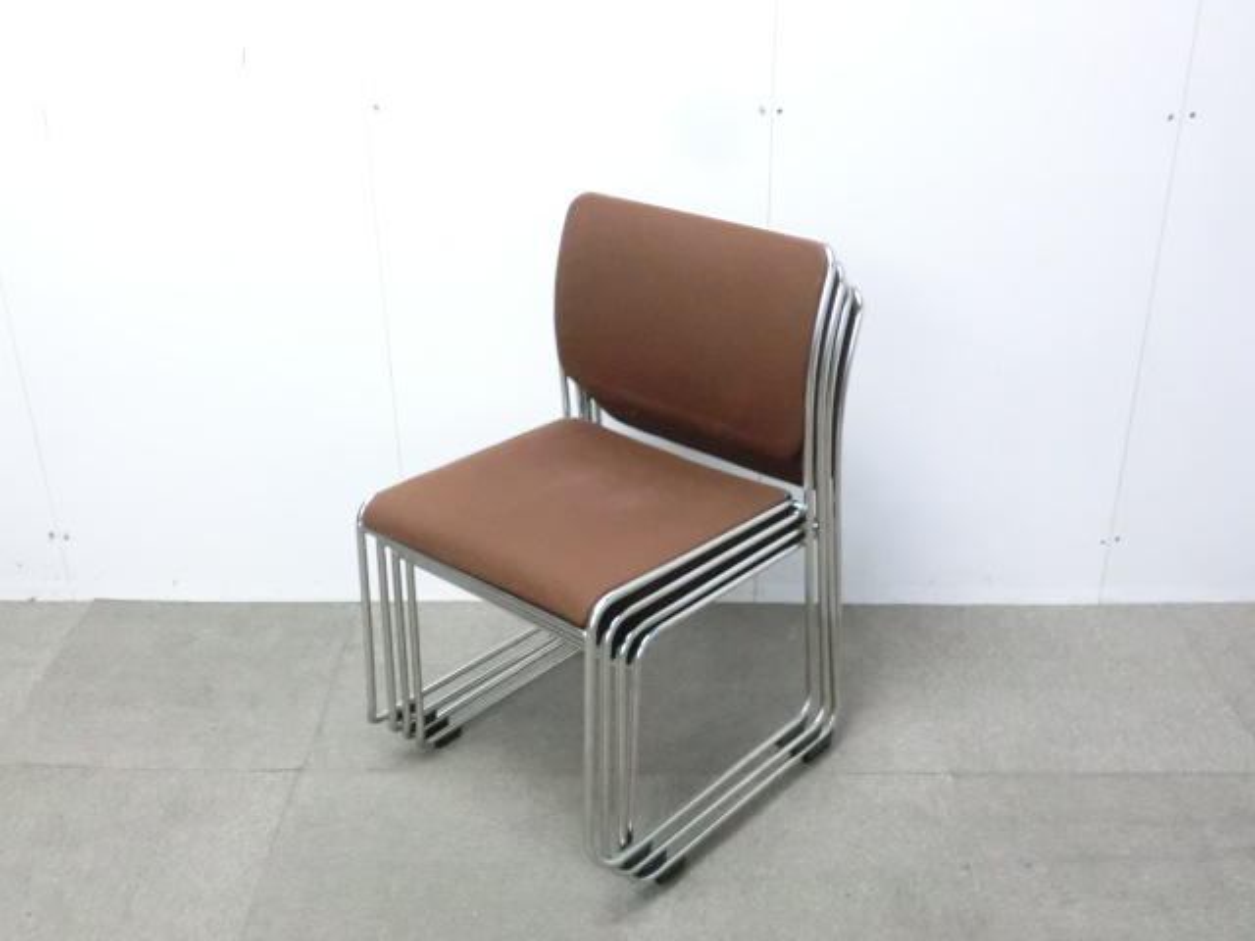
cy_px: 470
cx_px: 628
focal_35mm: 38
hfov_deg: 49.0
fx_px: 1378
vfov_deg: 37.7
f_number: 3.9
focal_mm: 6.9
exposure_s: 1/25
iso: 800
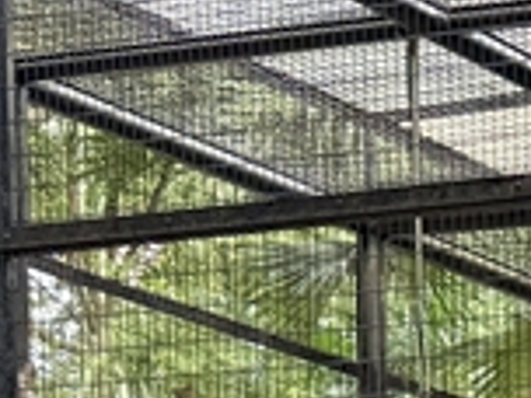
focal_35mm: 169
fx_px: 2592
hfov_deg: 9.1
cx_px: 1647
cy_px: 1215
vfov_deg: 7.6
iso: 64
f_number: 1.78
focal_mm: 6.76
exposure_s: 1/203
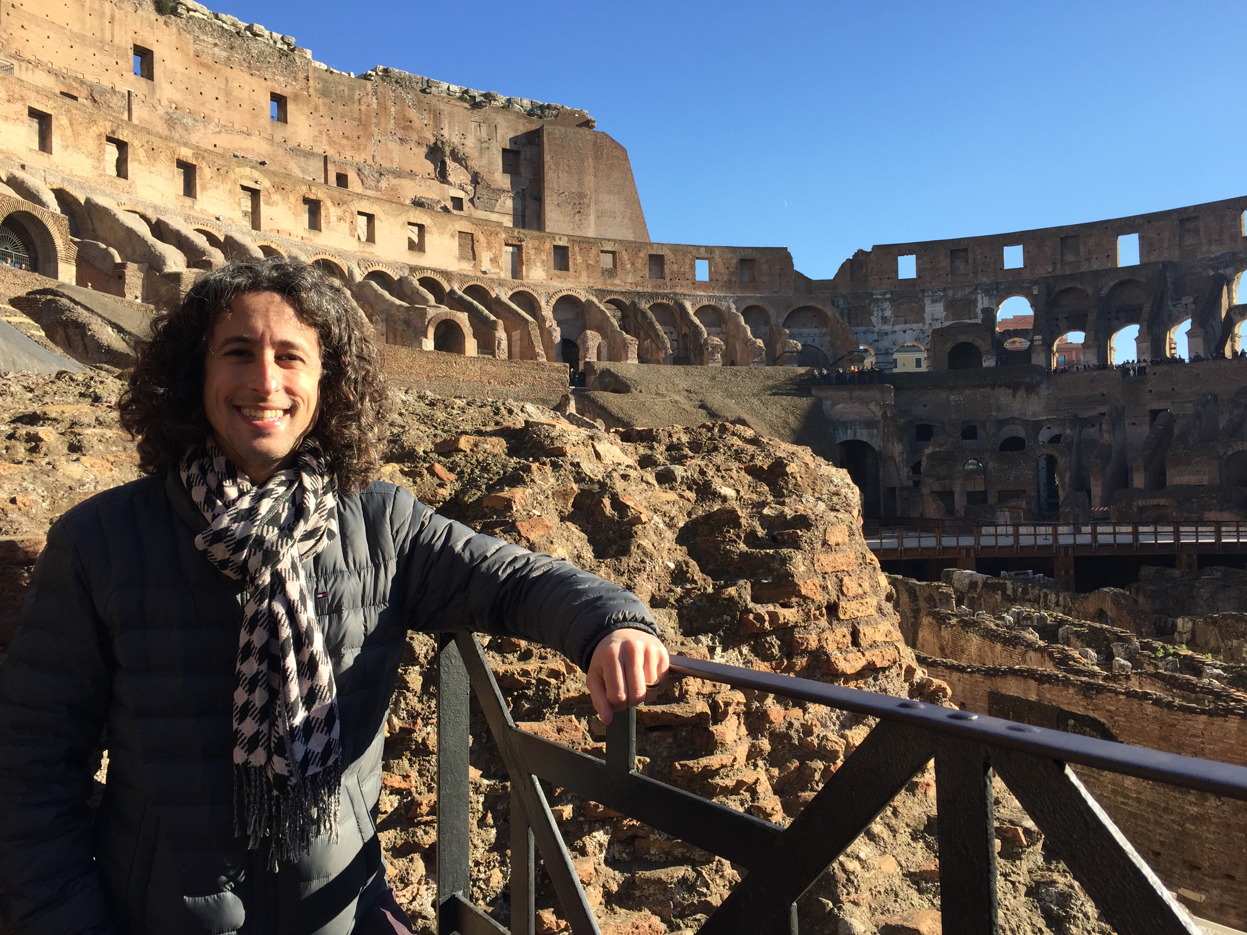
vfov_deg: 48.2
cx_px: 624
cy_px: 468
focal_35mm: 29
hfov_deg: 61.7
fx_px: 1045
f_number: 2.2
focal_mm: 4.15
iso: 32
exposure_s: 1/1041
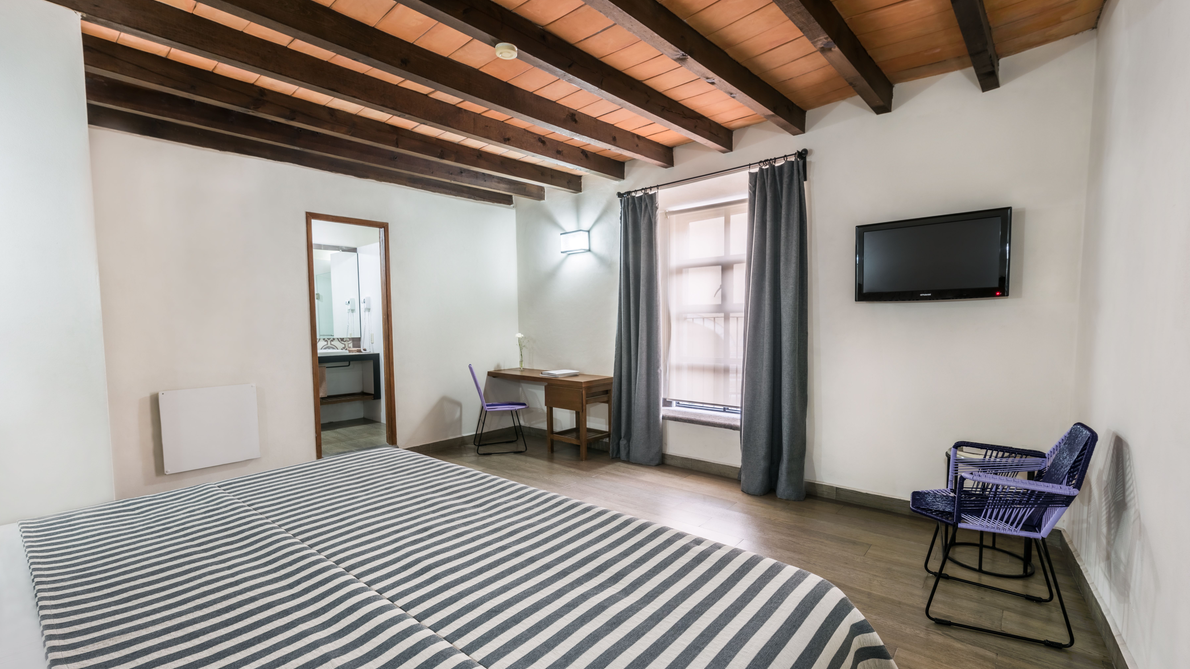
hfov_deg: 99.4
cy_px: 360
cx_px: 585
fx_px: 505
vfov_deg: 67.0
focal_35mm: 16
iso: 64
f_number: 8
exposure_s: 1/4
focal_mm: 15
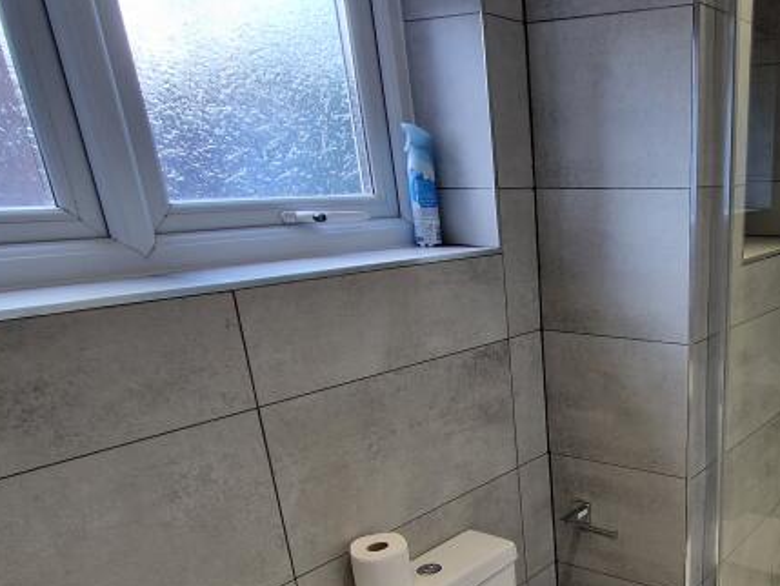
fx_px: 699
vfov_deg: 42.8
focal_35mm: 31
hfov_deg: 53.6
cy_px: 491
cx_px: 647
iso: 80
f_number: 2.2
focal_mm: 2.2
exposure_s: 1/100
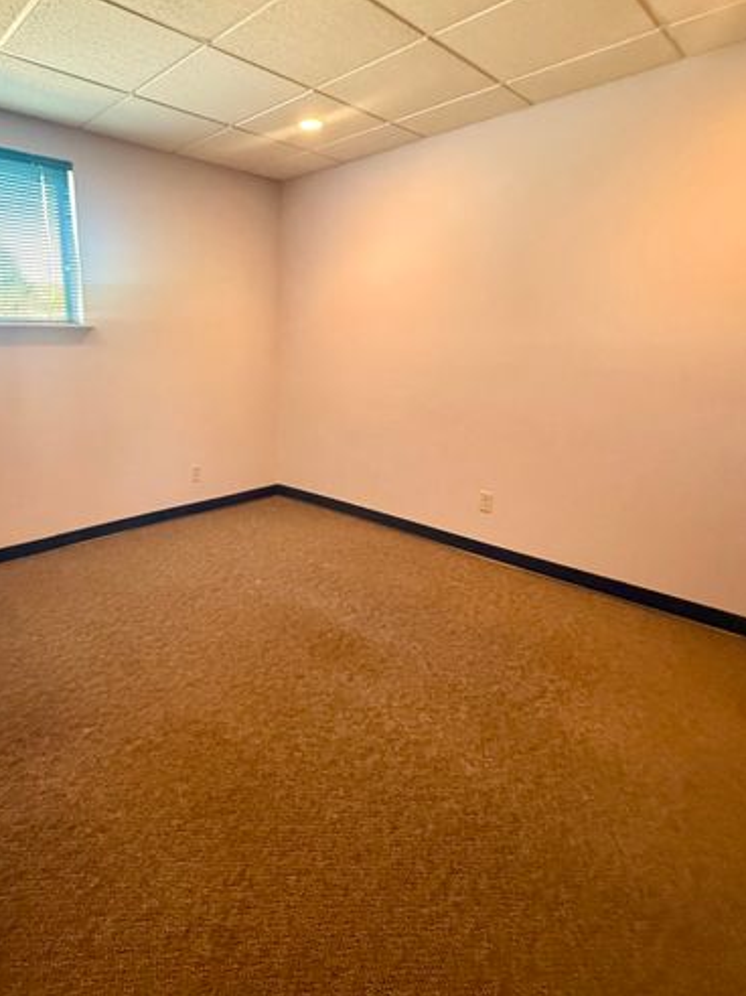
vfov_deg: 84.6
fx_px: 546
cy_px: 474
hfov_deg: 67.0
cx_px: 257
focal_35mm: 19
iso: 800
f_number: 2.2
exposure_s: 1/60
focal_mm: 2.22
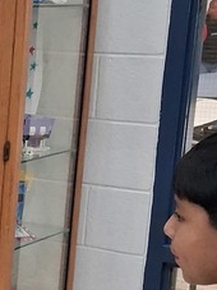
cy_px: 263
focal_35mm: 122
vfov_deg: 16.0
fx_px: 1021
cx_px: -264
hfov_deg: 10.7
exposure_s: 1/100
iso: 400
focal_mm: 4
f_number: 1.8
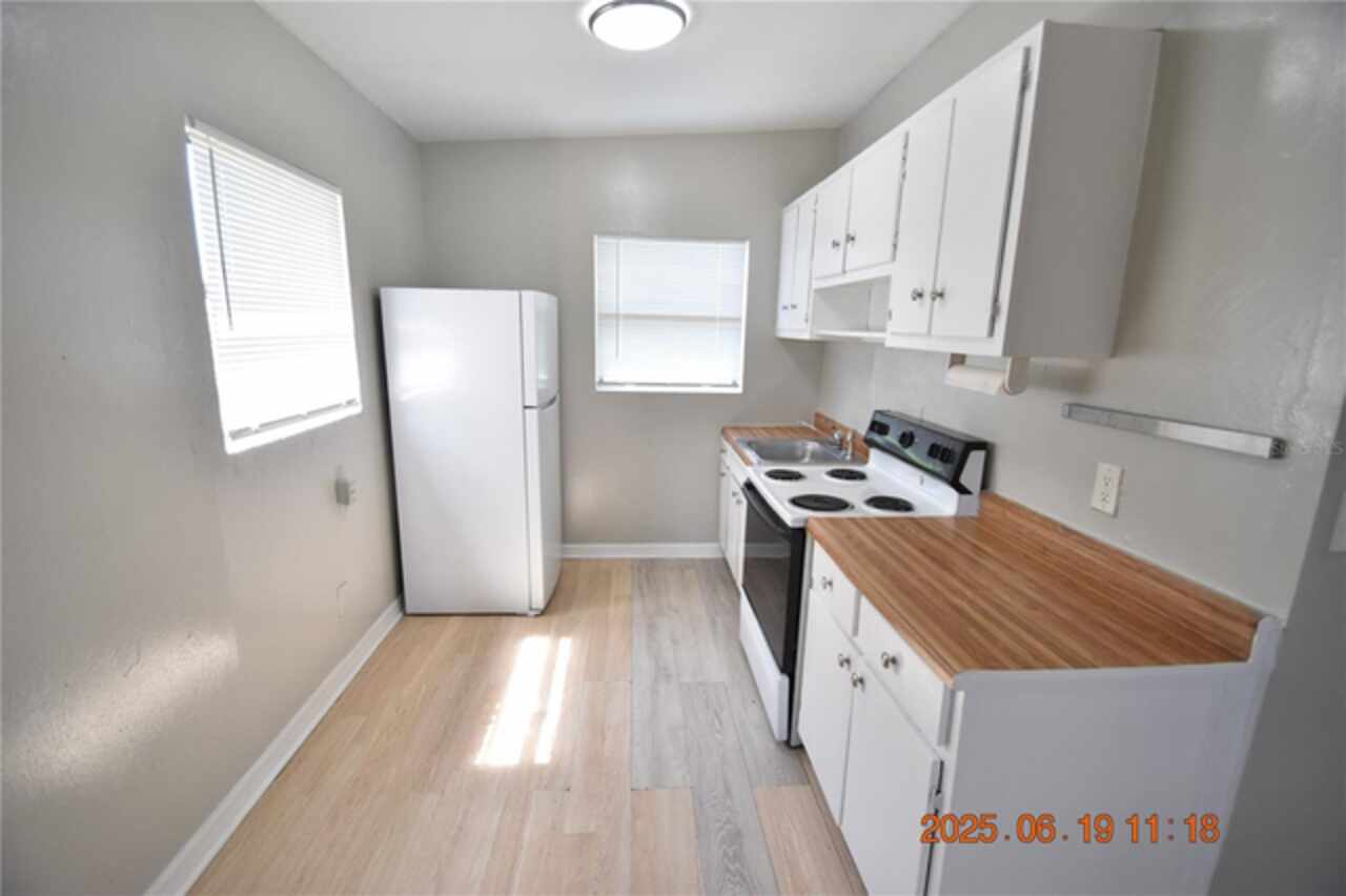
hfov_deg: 100.4
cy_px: 448
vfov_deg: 77.3
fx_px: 561
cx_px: 673
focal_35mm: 15
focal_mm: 10
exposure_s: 1/180
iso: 800
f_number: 3.5
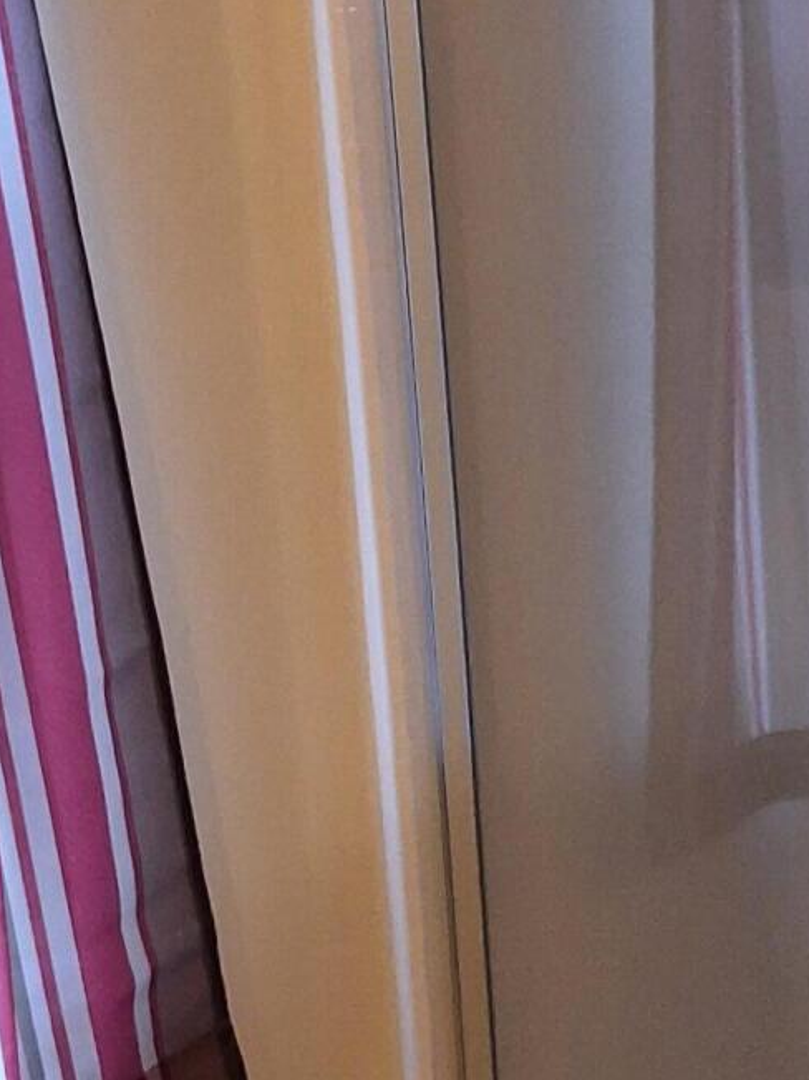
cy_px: 591
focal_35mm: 86
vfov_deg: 22.8
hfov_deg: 16.6
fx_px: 2681
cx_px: 897
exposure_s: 1/33
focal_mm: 2.91
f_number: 1.9
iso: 160
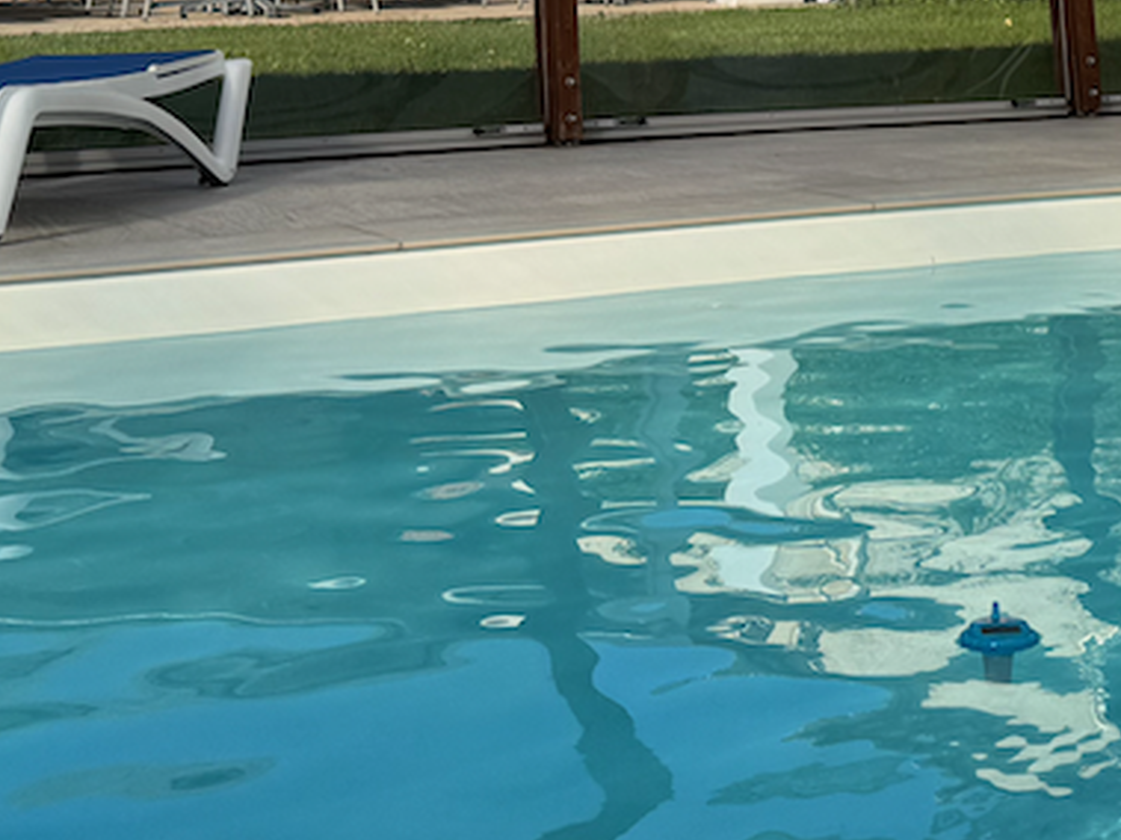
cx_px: 1035
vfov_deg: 17.2
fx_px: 2622
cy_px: -219
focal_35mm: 81
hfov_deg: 23.4
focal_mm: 6.76
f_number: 1.78
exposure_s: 1/4608
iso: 80
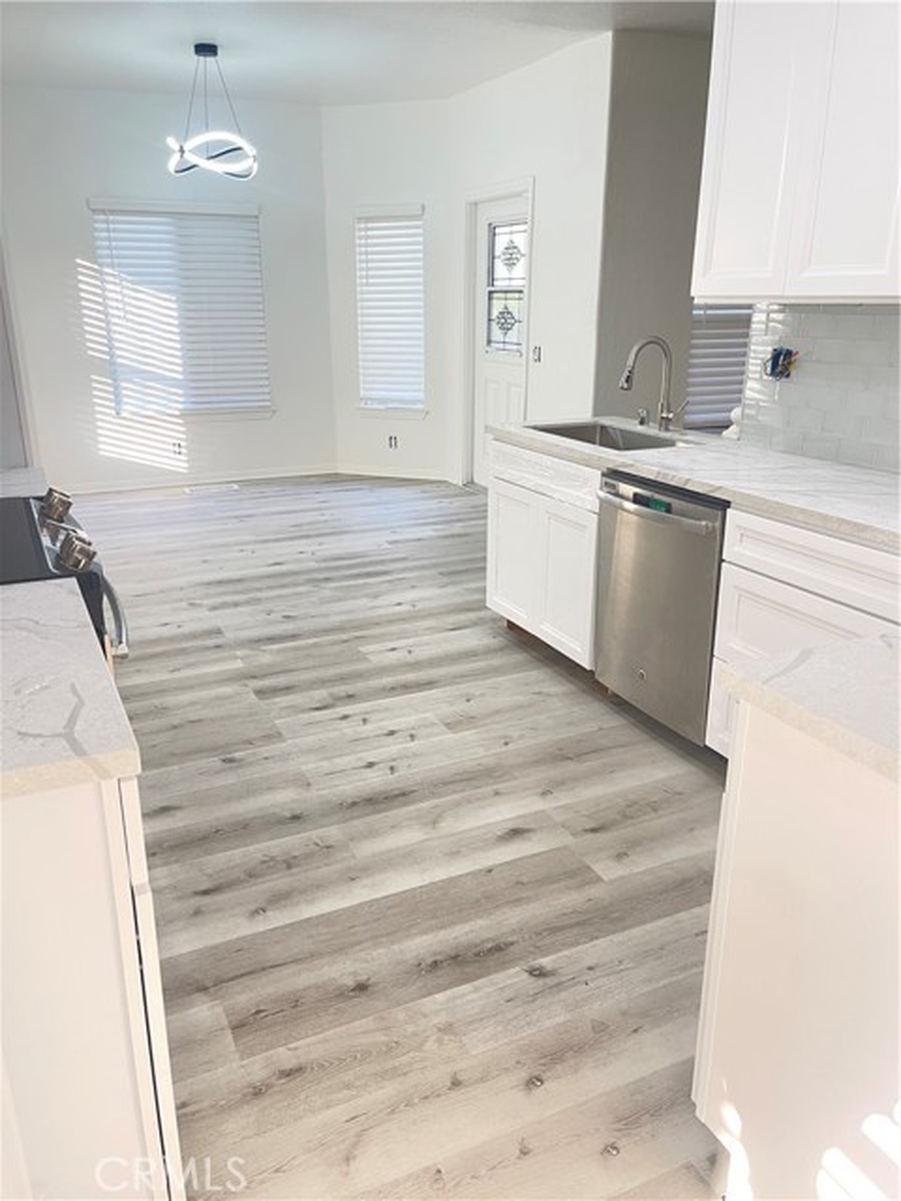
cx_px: 450
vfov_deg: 69.4
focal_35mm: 25
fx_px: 868
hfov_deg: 54.9
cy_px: 600
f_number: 1.6
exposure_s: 1/60
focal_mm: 5.1
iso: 80
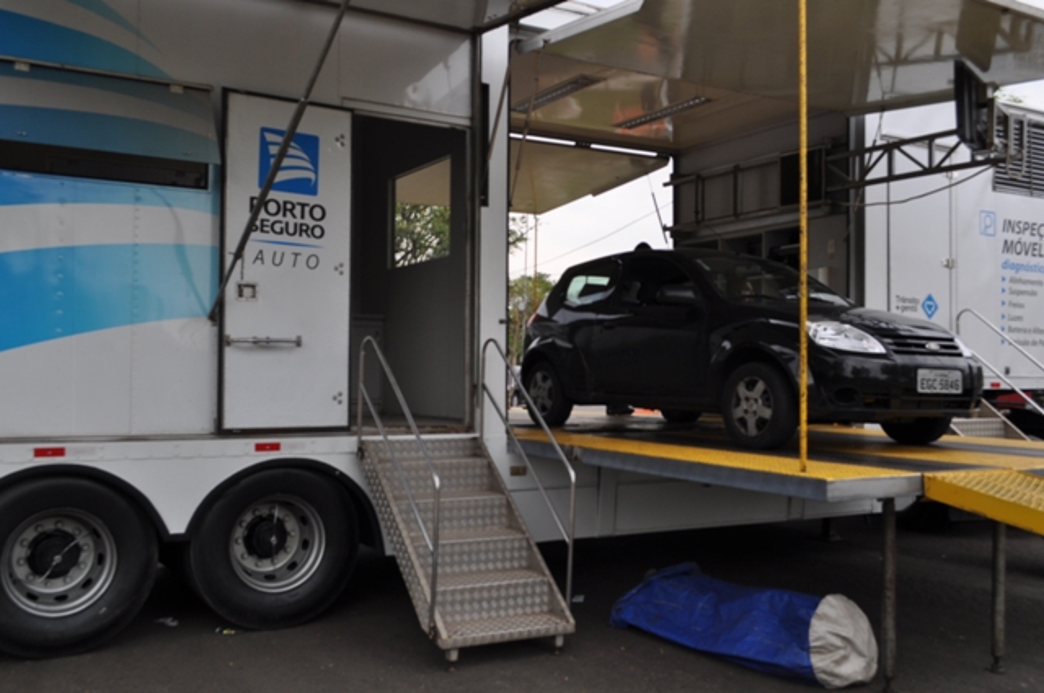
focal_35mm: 33
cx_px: 522
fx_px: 956
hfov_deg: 57.3
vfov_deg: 39.9
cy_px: 346
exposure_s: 1/200
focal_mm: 22
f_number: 7.1
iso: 200
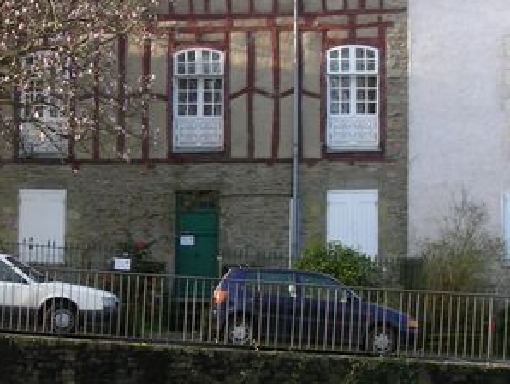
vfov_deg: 17.0
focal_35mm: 87
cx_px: 53
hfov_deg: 22.0
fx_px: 1283
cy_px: 194
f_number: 3.5
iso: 50
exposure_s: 1/59.5
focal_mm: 6.3
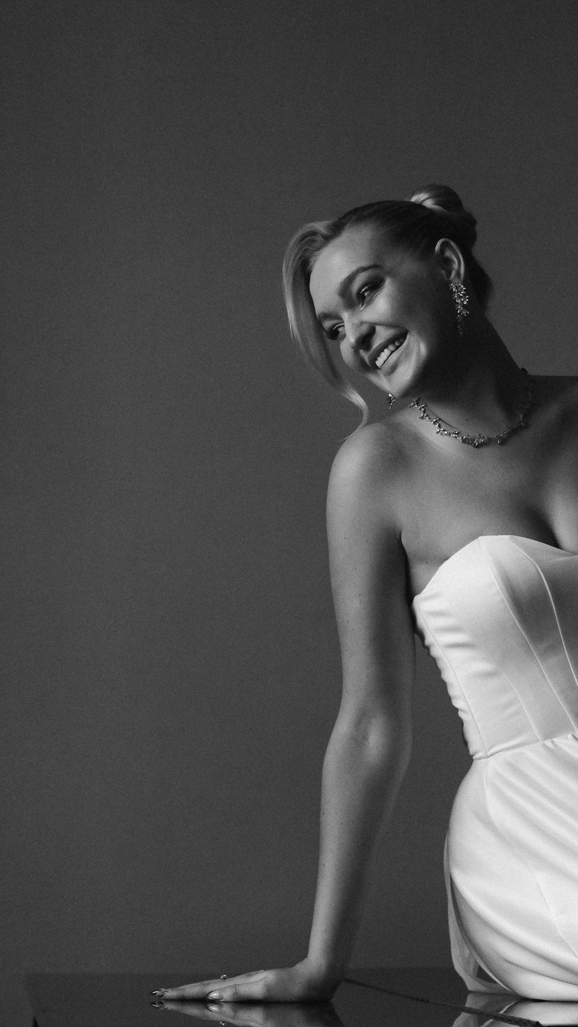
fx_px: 2398
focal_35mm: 88
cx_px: 499
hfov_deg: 13.6
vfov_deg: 24.2
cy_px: 598
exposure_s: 1/250
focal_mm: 35
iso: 2500
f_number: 2
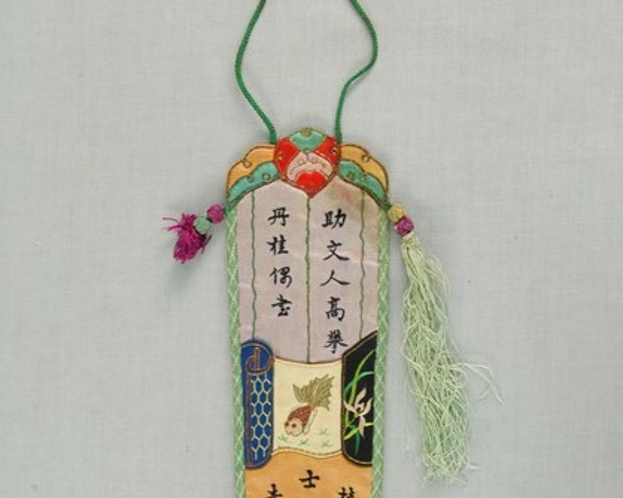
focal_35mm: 67
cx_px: 308
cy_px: 324
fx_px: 1230
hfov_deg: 28.4
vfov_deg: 22.8
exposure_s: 1/10
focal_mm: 31
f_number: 8
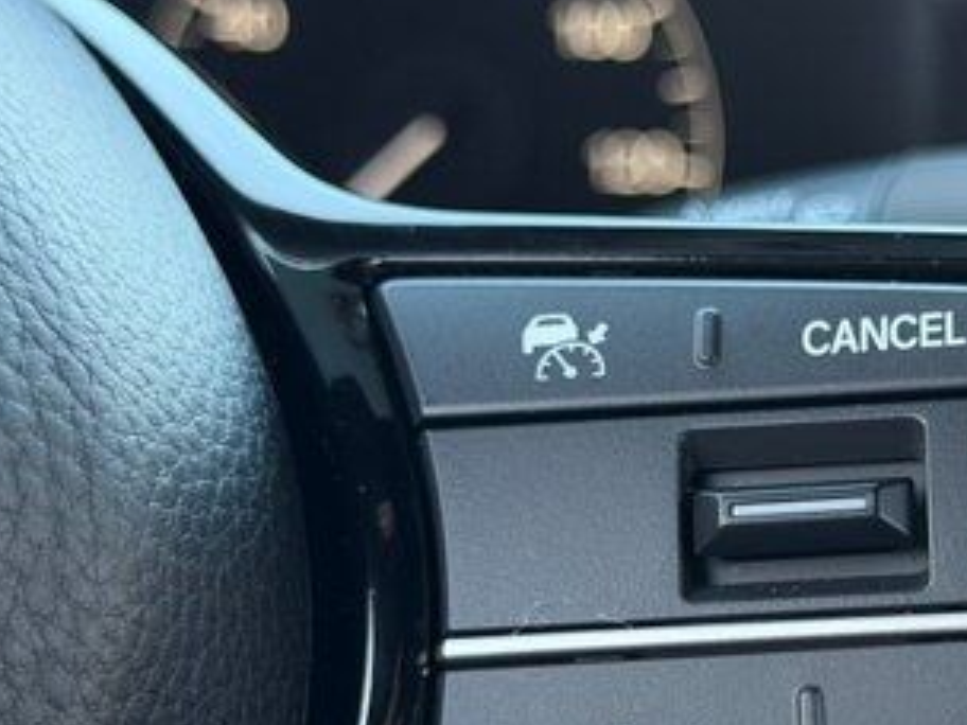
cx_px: 814
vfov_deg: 14.6
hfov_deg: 19.2
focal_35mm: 101
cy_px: 556
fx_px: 2821
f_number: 1.78
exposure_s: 1/82
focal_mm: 6.76
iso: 100
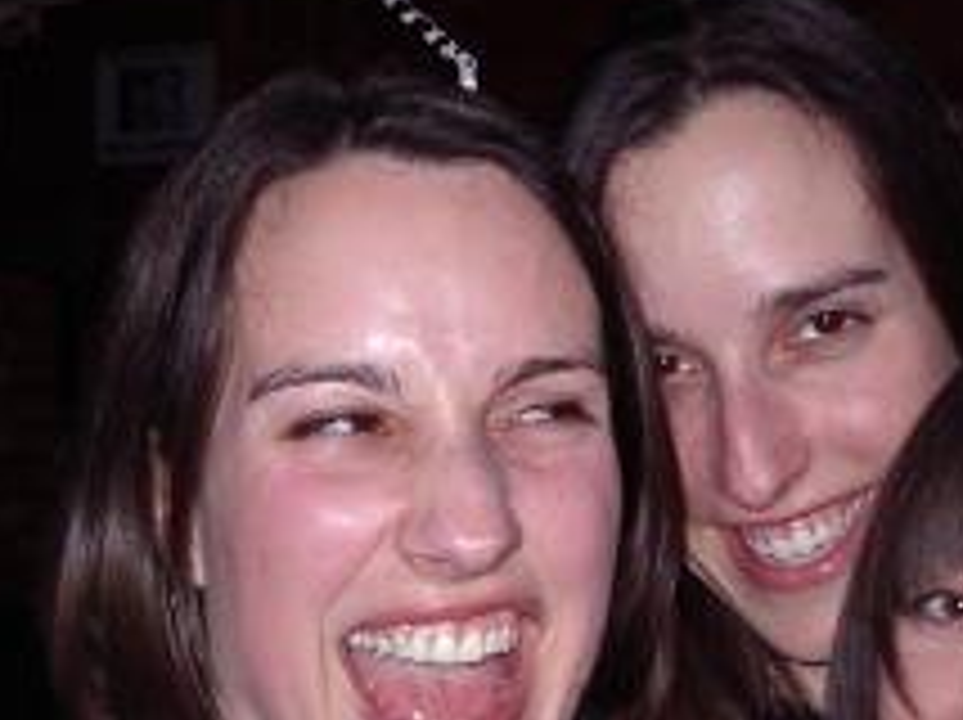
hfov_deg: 21.5
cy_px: 364
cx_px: 558
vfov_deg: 16.2
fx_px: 2529
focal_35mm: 91
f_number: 2.6
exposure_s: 1/60
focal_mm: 5.8
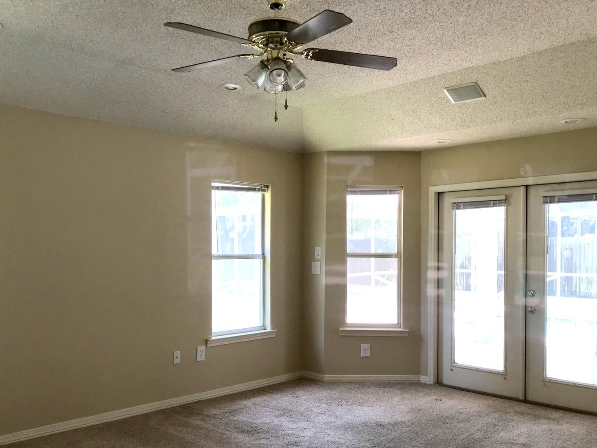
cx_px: 307
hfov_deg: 55.4
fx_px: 569
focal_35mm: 33
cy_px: 257
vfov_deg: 42.8
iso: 40
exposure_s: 1/92
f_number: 1.8
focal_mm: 3.99
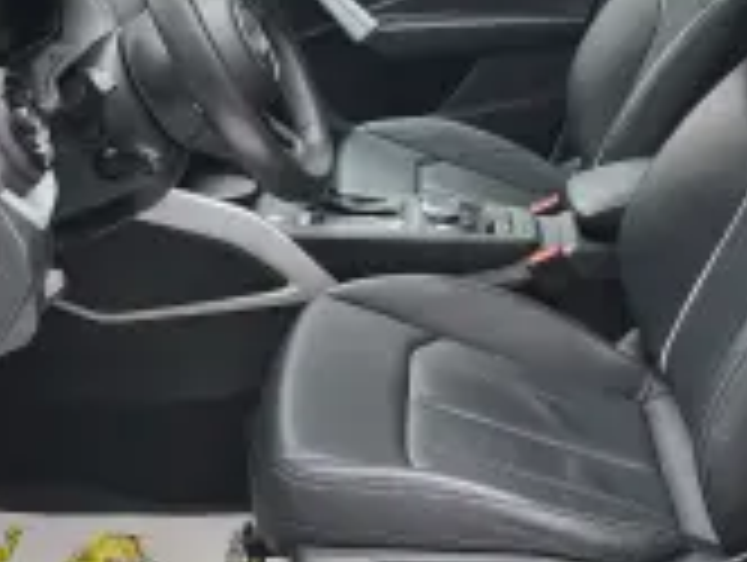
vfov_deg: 28.1
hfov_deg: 36.6
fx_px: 1124
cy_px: 256
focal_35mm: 52
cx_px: 459
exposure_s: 1/100
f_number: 1.8
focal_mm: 5
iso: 64
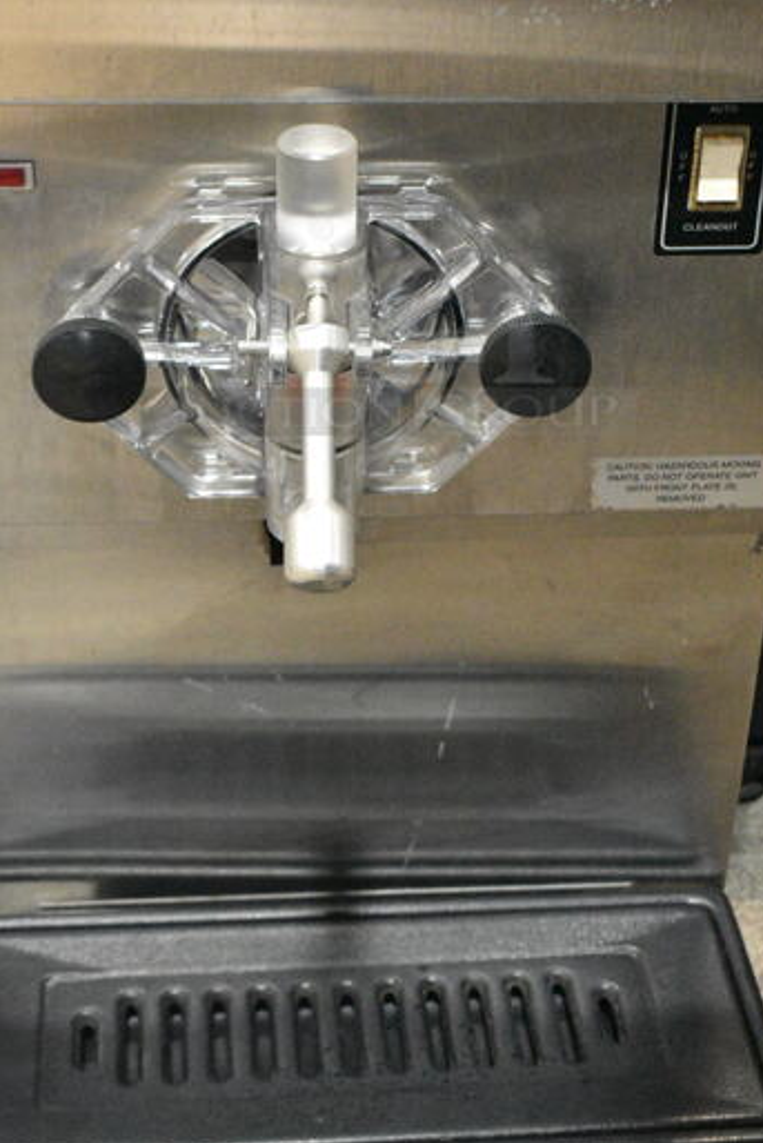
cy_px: 319
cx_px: 389
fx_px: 2033
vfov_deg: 31.0
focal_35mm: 64
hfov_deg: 21.3
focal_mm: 24
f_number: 4.5
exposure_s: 1/500
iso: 6400
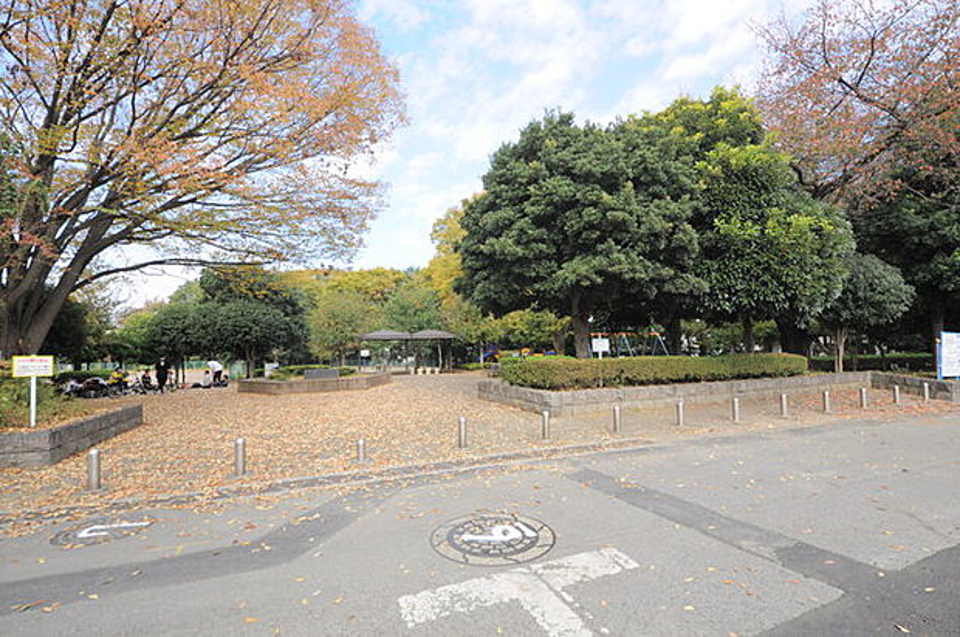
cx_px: 480
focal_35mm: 16
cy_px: 318
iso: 200
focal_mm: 10.5
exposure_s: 1/200
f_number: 7.1
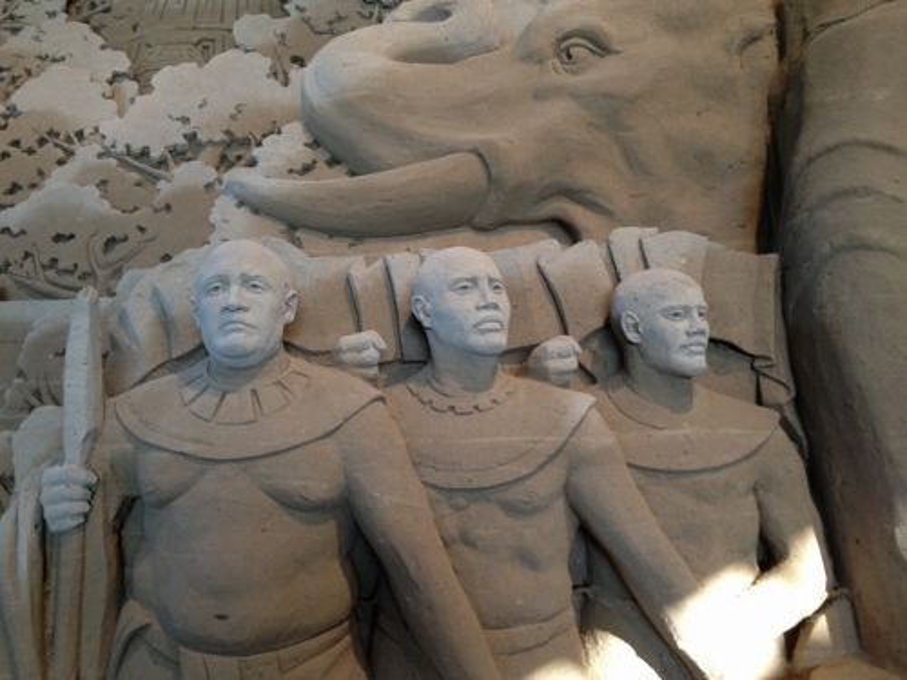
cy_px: 340
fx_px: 917
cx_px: 454
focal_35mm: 35
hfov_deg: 52.6
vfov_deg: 40.7
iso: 80
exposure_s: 1/20
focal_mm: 4.28
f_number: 2.4
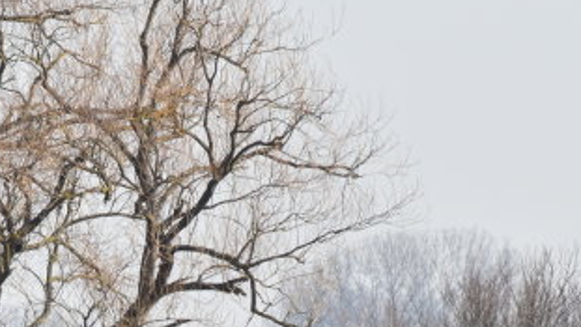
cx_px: -21
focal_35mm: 1000
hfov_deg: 2.2
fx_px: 15407
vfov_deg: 1.2
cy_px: 331
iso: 400
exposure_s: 1/500
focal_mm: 220
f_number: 11
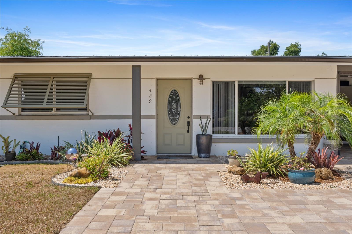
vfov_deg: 39.1
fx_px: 330
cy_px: 117
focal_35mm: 34
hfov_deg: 56.2
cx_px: 176
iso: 100
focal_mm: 22.5
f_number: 10
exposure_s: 1/250
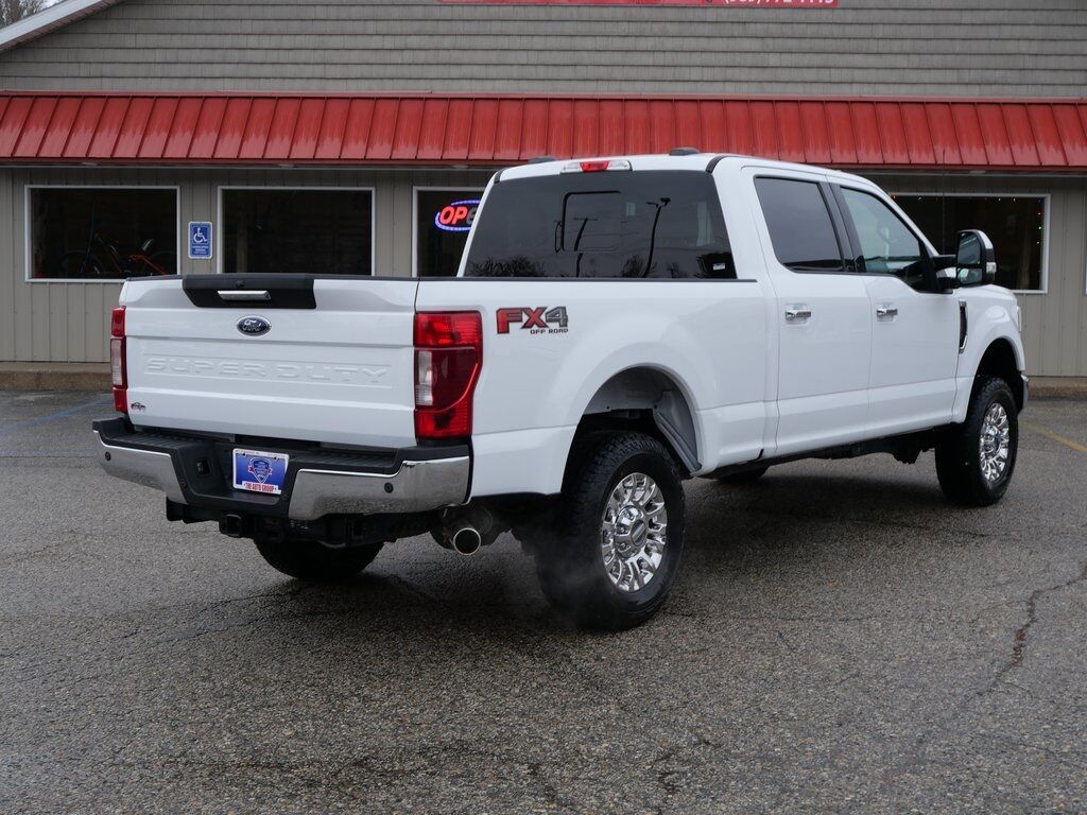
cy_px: 408
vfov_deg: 30.3
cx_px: 544
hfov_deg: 39.7
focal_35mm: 48
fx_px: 1507
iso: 200
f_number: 5.6
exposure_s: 1/125
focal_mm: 24
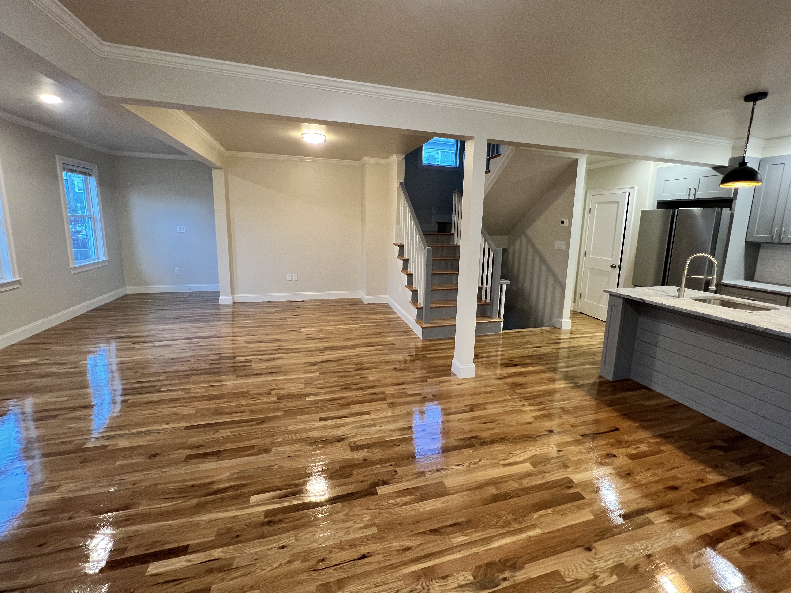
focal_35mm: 14
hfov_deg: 102.0
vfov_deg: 85.6
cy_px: 276
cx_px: 411
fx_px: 320
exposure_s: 1/42
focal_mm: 1.57
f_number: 1.8
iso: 250
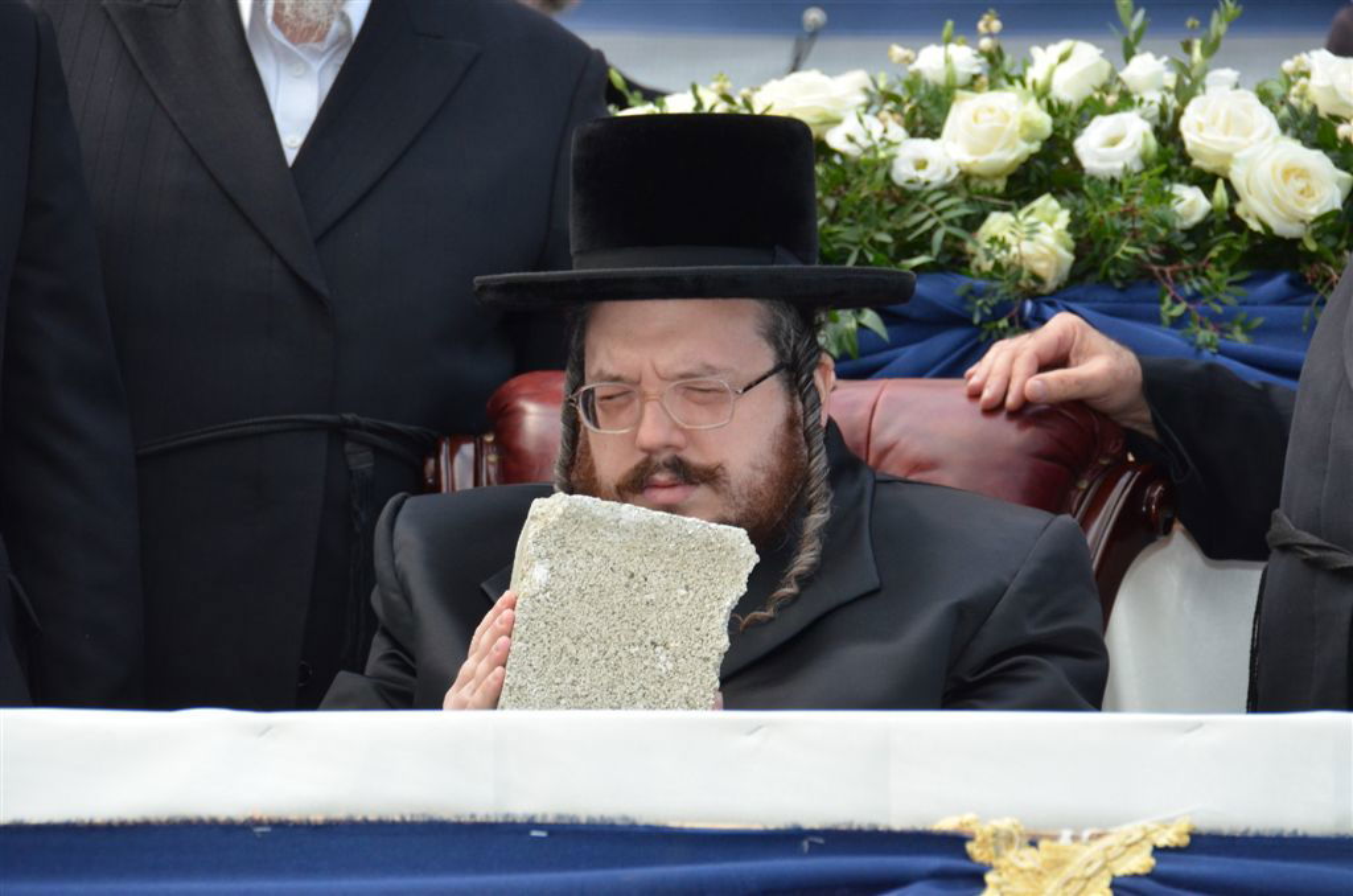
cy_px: 448
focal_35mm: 345
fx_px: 12938
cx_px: 676
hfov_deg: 6.0
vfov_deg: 4.0
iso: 1250
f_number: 8
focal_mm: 230
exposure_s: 1/200
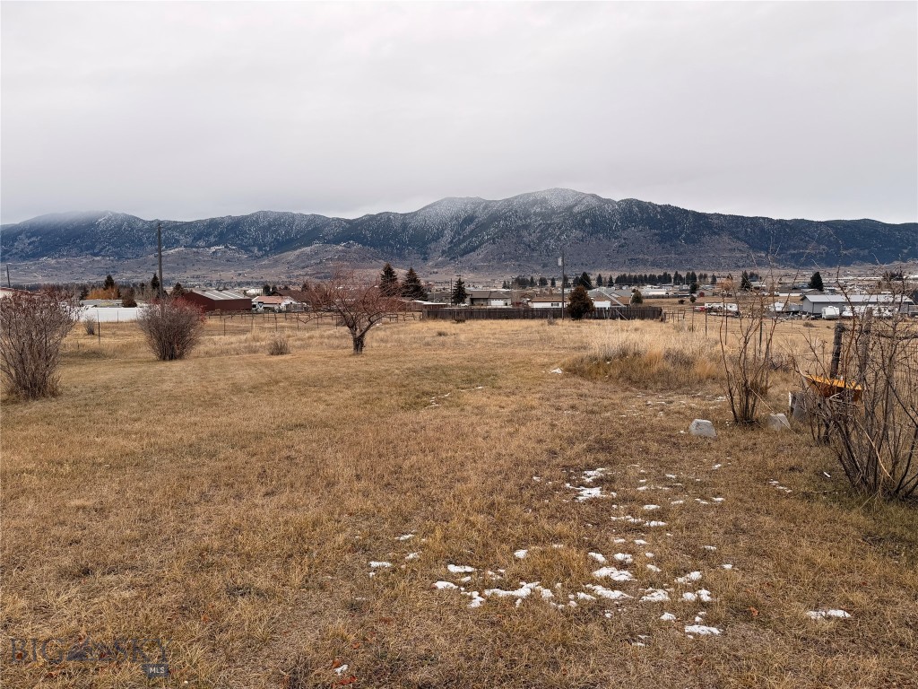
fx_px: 636
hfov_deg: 71.6
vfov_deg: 56.8
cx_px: 459
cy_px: 344
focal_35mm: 24
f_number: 1.78
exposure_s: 1/1271
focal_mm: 6.76
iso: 80
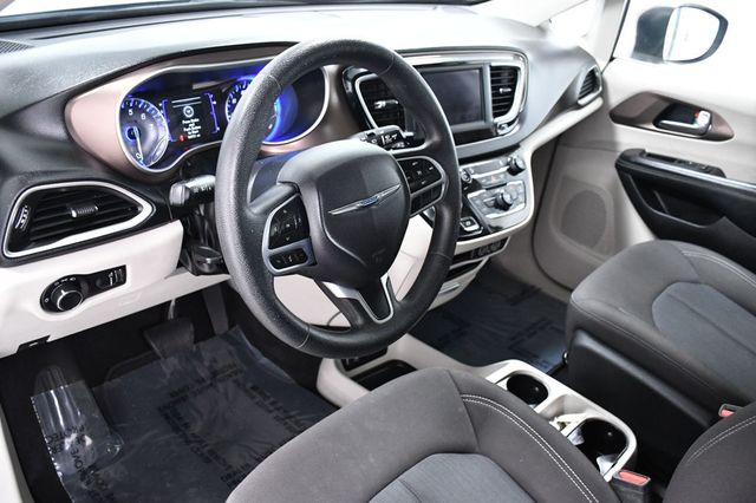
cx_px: 378
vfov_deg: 39.9
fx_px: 693
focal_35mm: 33
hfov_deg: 57.2
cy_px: 252
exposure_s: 1/60
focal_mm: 22
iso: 2500
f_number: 4
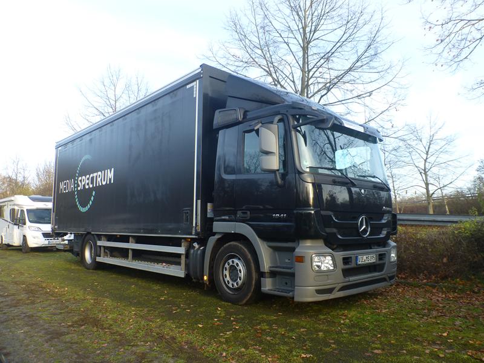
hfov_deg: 65.3
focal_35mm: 27
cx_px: 242
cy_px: 182
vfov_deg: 51.4
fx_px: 378
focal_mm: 4.8
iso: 100
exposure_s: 1/100
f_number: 3.4
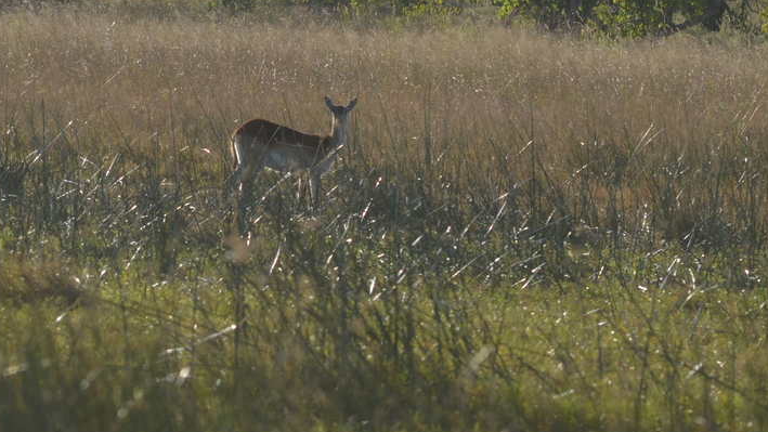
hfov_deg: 3.5
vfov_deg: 2.0
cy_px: 6
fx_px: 12688
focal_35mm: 623
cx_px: 303
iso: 200
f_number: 7.1
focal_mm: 220
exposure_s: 1/800
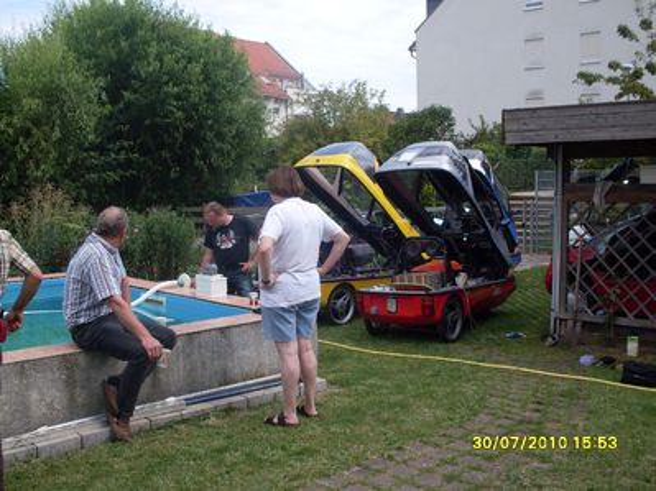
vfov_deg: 37.7
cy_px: 246
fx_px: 720
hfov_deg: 49.0
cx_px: 328
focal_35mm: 38
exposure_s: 1/90
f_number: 8.4
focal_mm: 6.3
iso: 80
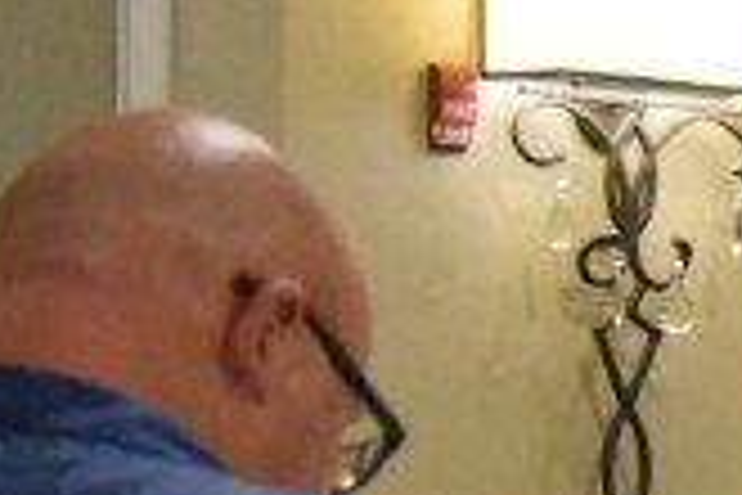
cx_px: 2033
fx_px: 7553
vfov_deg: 3.7
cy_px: 634
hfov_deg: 5.4
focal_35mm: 366
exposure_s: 1/60
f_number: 4.5
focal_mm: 35
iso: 5000
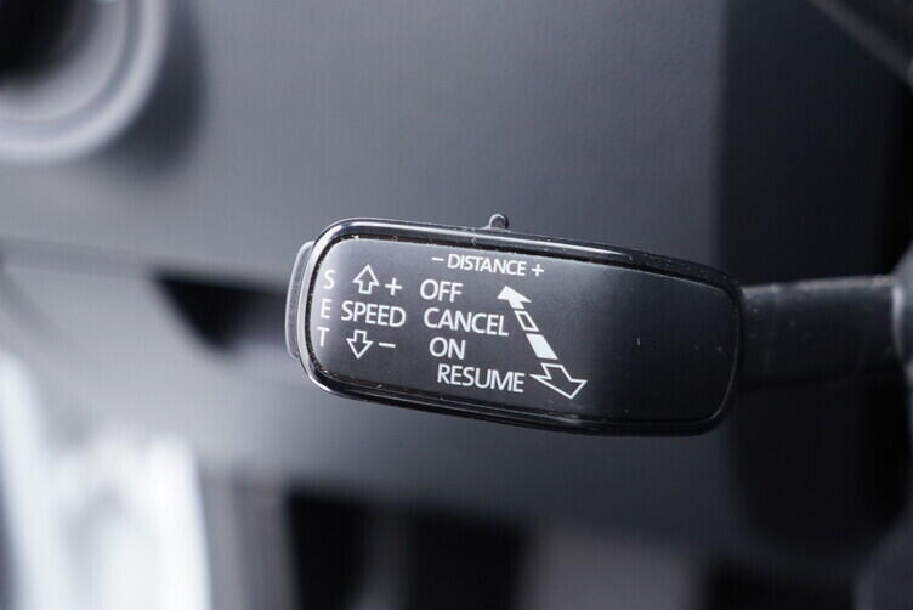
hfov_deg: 40.3
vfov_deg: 27.5
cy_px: 319
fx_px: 1243
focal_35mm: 49
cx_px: 495
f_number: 2.8
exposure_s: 1/40
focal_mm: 24
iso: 500
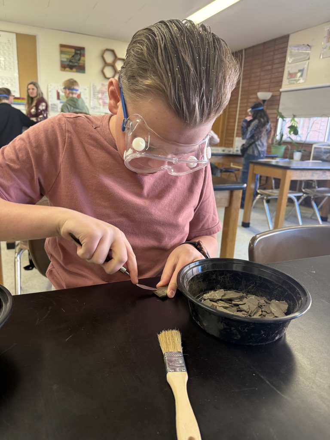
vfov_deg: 71.6
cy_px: 220
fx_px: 305
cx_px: 165
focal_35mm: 24
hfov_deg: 56.8
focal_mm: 6.76
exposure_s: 1/60
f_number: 1.78
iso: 160
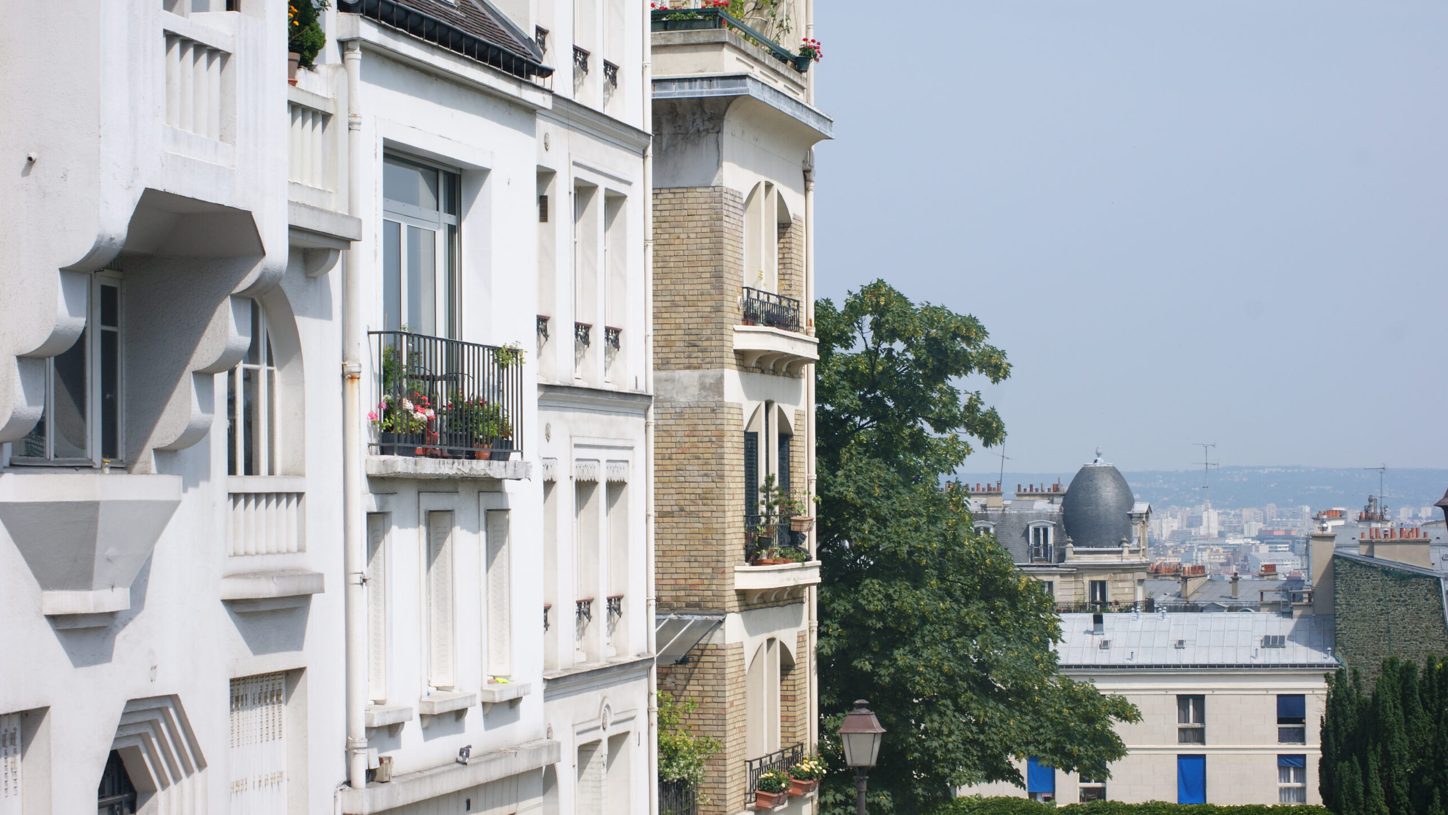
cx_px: 723
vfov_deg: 14.0
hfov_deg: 24.6
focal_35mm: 87
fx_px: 3322
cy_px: 415
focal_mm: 55
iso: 100
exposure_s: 1/160
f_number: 13
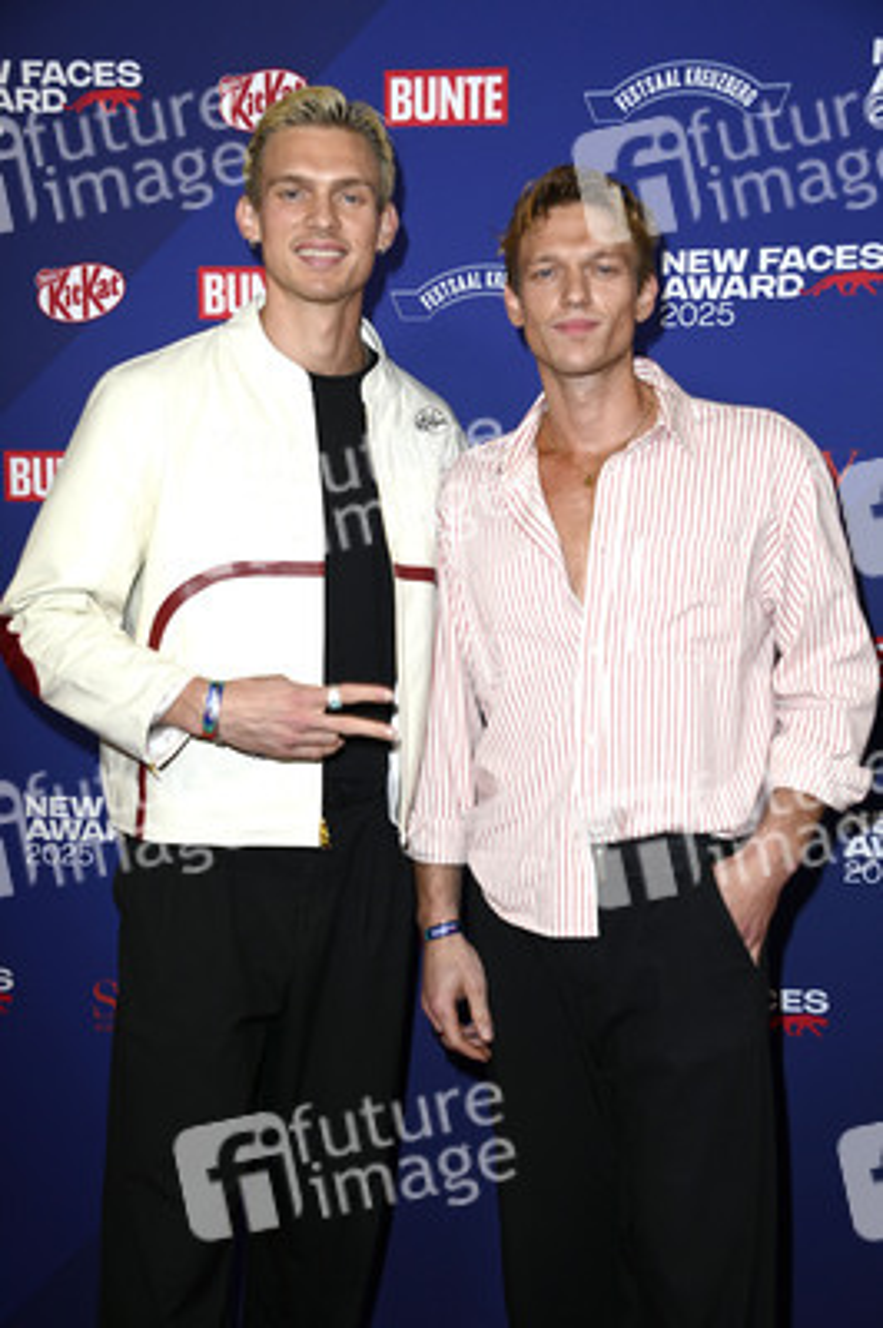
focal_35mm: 48
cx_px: 442
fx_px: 1769
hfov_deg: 28.0
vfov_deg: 41.1
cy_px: 664
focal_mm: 48
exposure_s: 1/250
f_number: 5.6
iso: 500
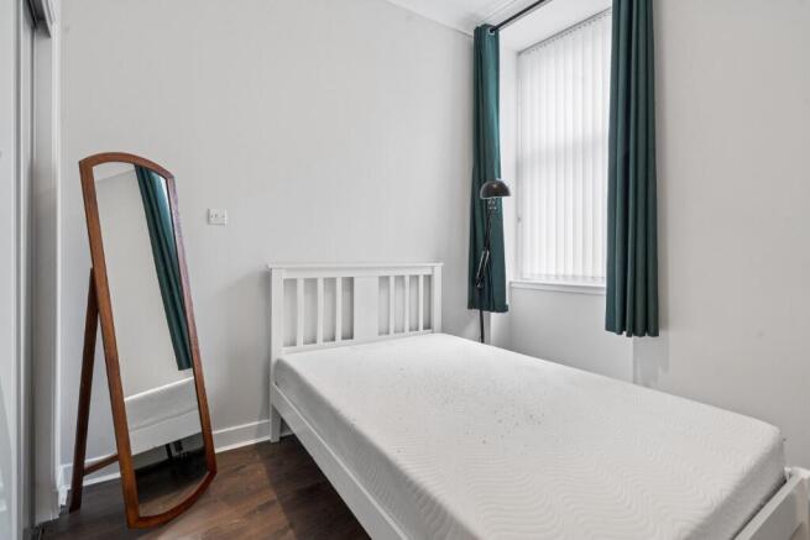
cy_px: 270
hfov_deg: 96.7
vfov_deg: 73.8
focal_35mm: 16
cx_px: 405
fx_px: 360
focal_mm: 16
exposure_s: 1/6
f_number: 8
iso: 250
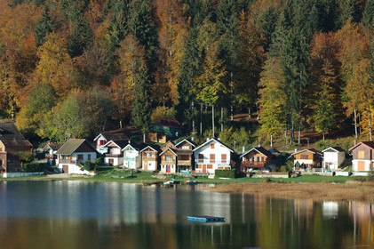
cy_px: 124
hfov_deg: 8.1
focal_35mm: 255
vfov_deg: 5.4
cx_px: 187
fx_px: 2647
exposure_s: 1/320
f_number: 7.1
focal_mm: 170
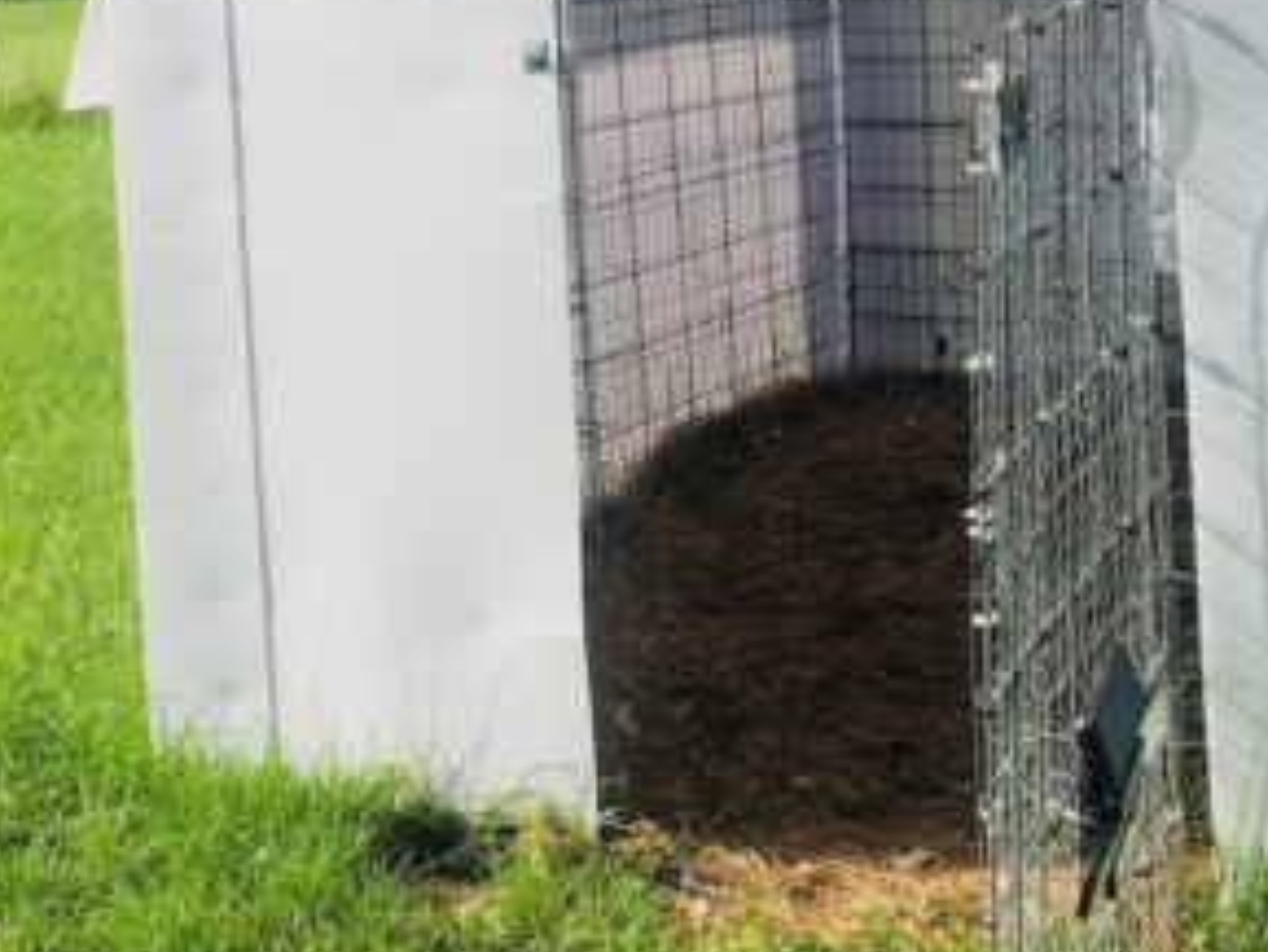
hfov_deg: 28.1
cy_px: 193
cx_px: 763
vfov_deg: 21.1
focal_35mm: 69
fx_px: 2529
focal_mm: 4
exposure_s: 1/1333
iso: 20
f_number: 1.8
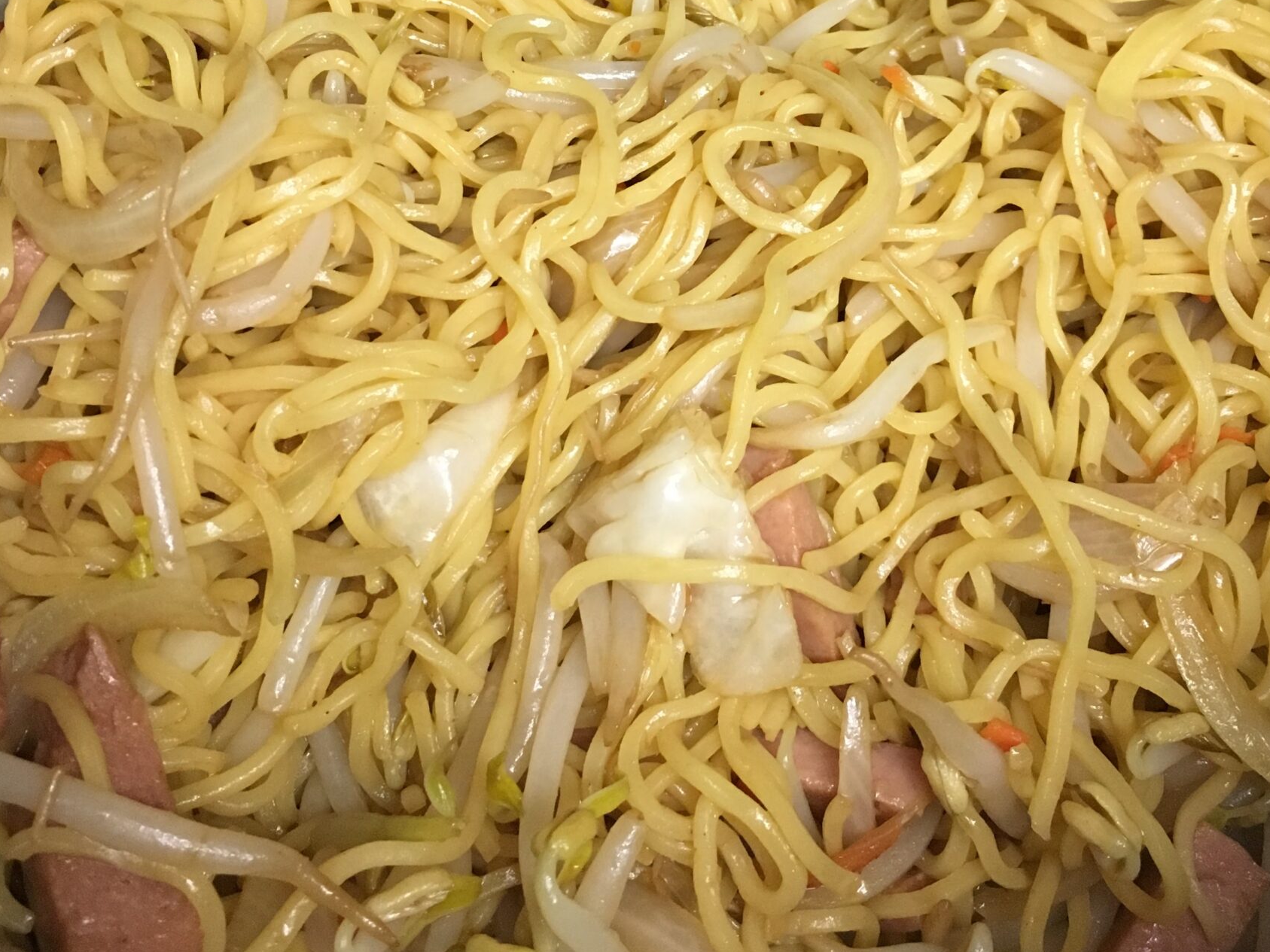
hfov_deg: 42.9
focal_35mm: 44
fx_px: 1614
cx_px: 696
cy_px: 184
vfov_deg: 32.0
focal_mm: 4.15
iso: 200
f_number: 2.2
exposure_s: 1/30
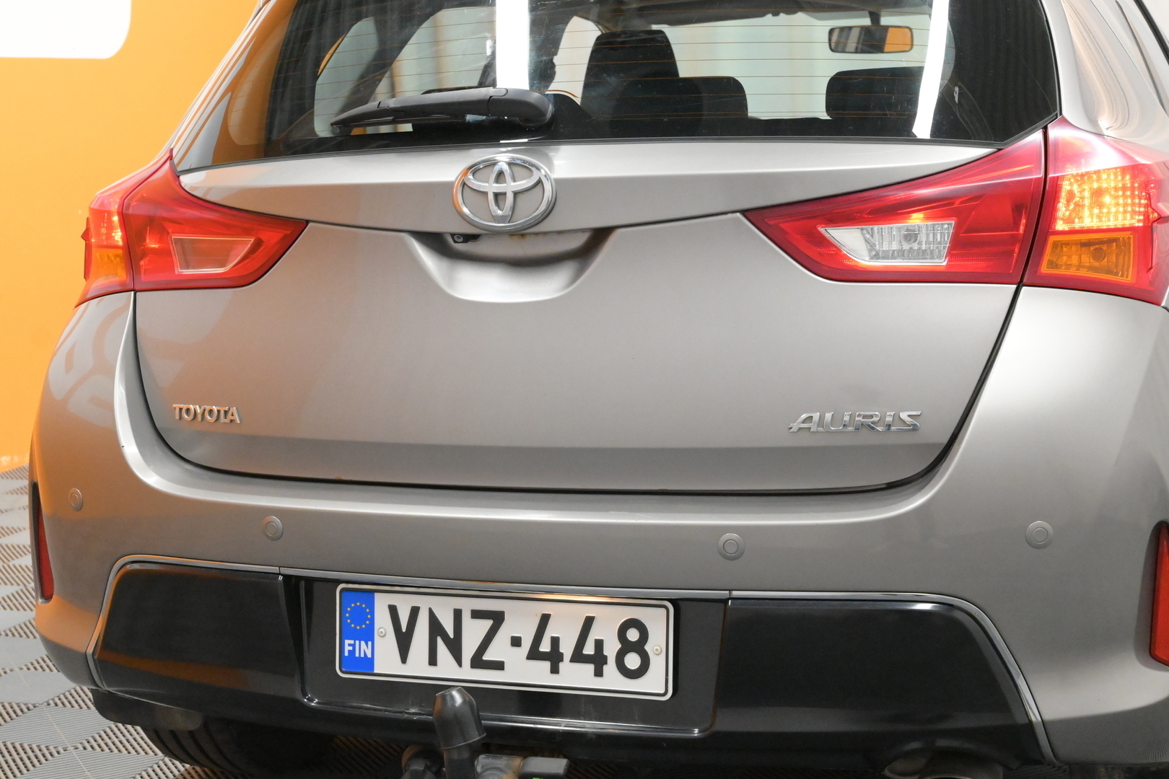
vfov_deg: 23.8
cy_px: 390
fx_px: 1851
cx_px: 584
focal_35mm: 57
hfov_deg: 35.1
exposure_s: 1/160
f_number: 6.3
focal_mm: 38
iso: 8000
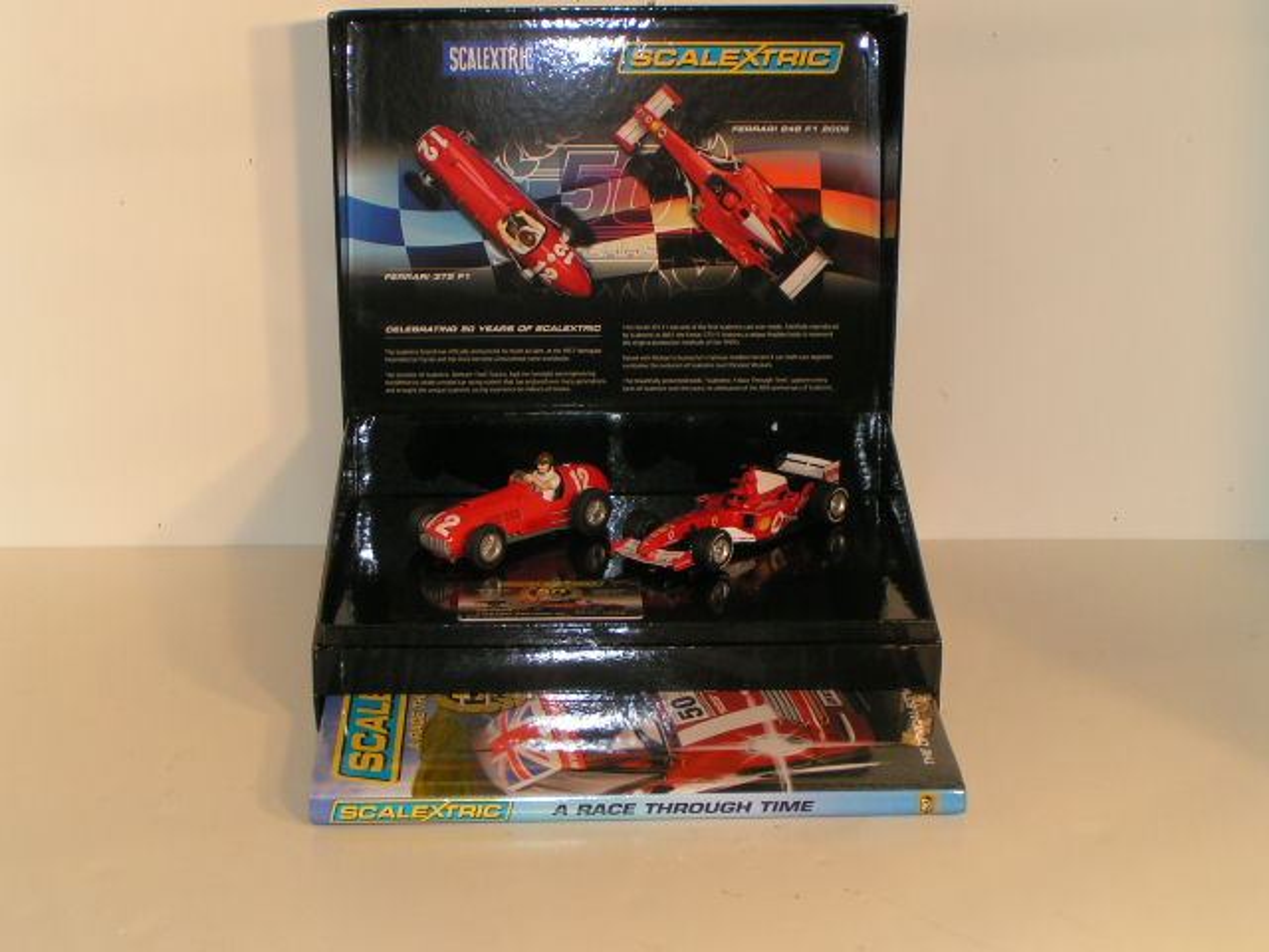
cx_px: 634
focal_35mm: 72
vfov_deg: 20.4
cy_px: 476
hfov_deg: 27.0
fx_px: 2639
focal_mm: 11
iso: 64
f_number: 5
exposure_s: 1/80
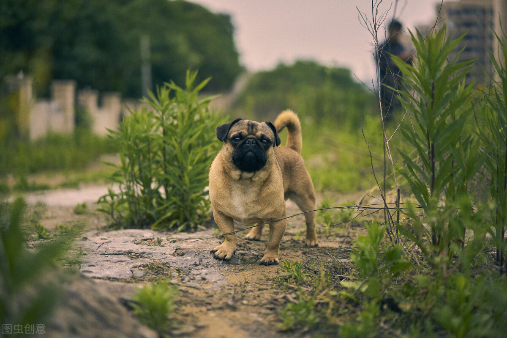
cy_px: 169
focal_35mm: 55
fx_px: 774
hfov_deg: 36.3
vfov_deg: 24.6
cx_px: 254
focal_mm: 55
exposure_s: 1/350
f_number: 1.8
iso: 100
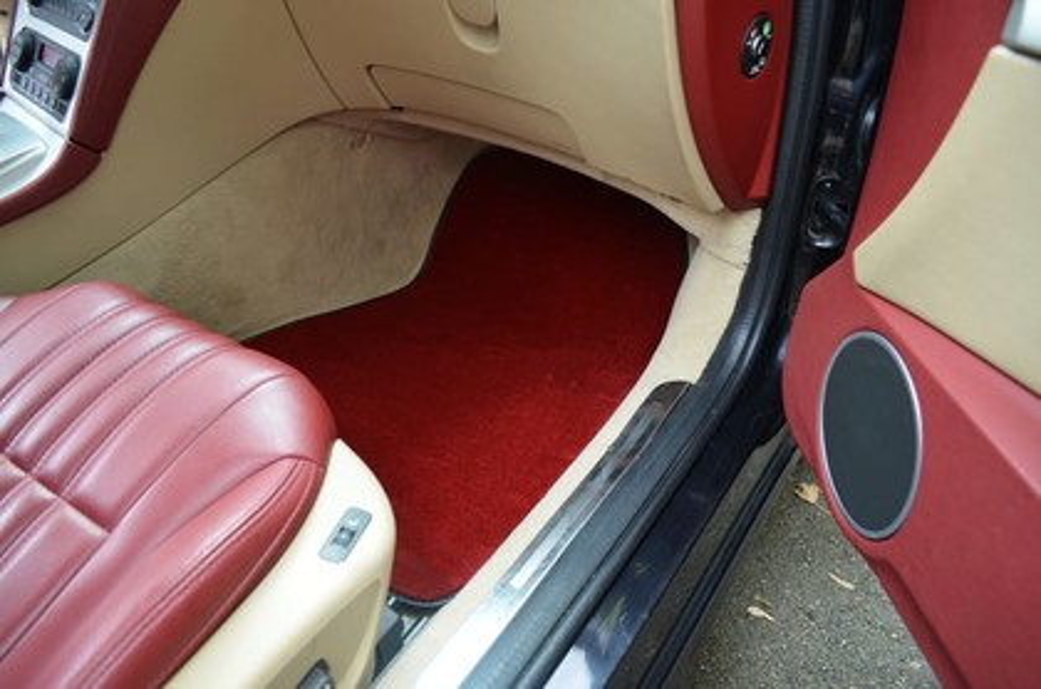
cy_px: 344
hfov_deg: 67.5
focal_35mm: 27
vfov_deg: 47.7
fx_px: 779
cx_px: 520
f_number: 4
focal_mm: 18
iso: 450
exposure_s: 1/60
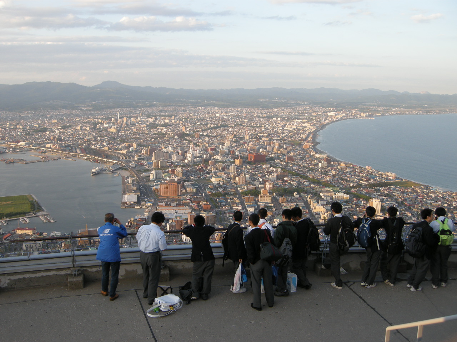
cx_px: 228
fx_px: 462
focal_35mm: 35
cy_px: 171
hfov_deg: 52.6
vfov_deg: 40.7
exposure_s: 1/97
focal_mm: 7.5
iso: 64
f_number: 3.8
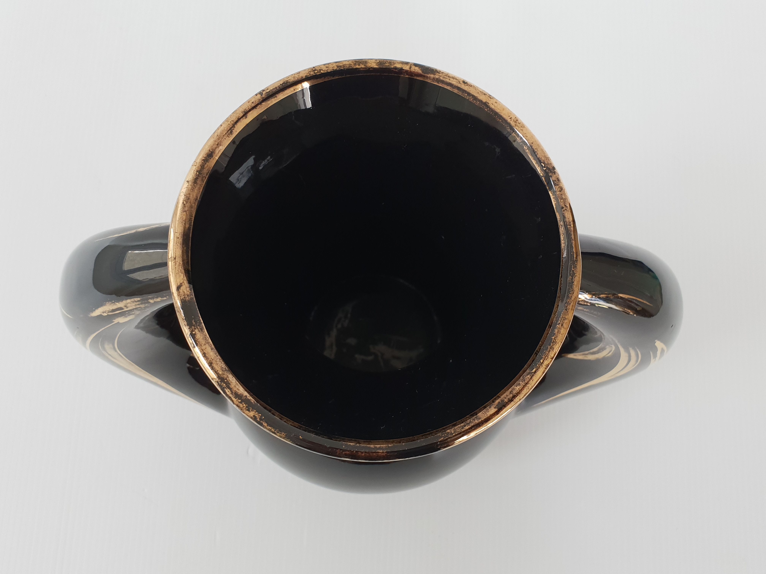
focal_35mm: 26
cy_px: 287
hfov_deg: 67.3
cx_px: 383
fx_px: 575
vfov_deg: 53.1
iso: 80
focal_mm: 4.3
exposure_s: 1/100
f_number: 2.4
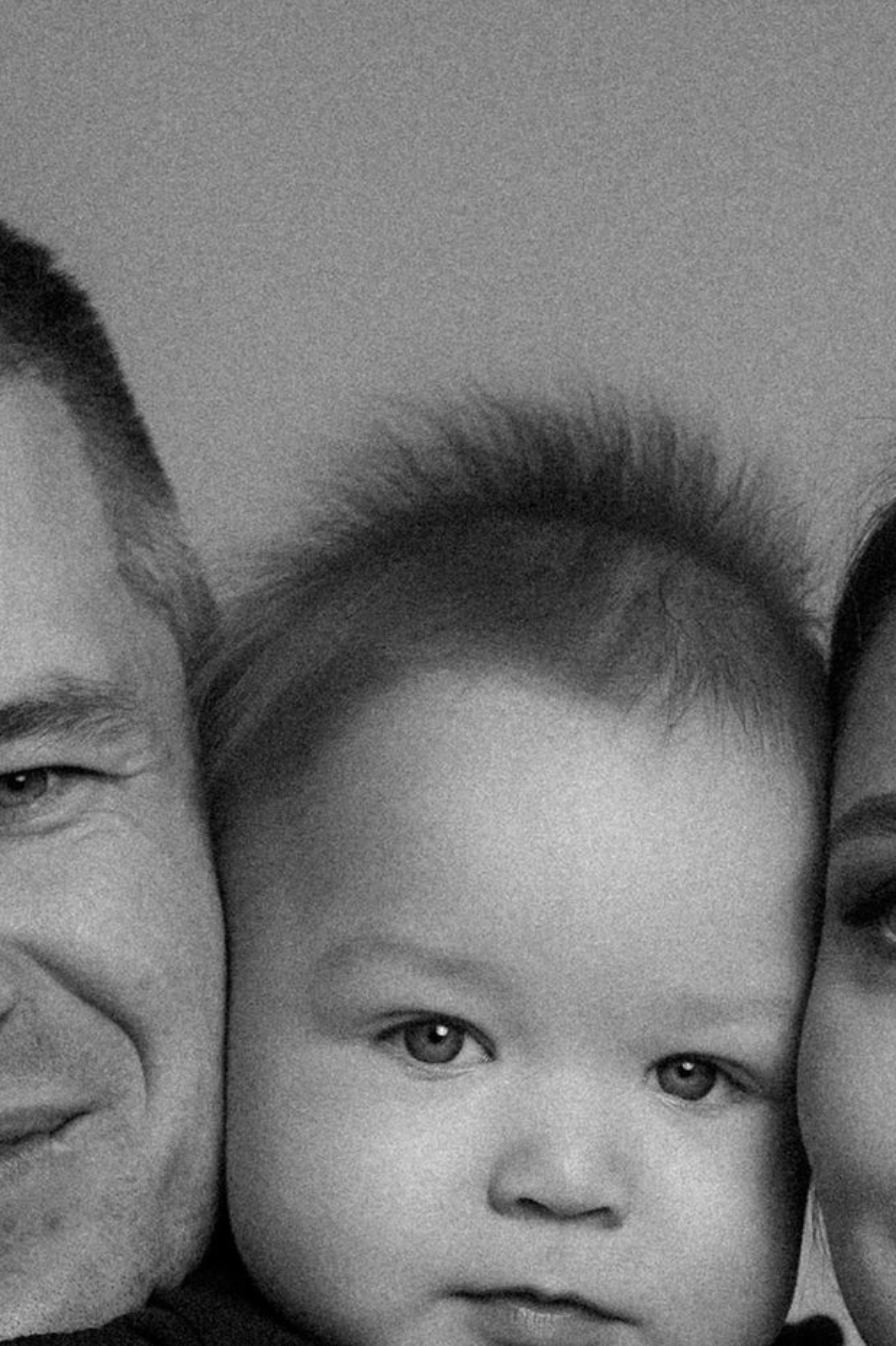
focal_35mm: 207
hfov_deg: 6.6
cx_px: 584
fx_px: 7733
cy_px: 1793
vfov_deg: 9.7
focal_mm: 50
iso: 320
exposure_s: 1/500
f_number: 2.2
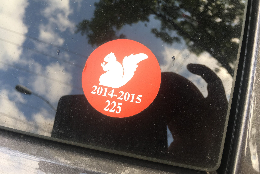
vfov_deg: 42.2
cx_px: 132
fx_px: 224
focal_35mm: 31
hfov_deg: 60.3
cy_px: 76
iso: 40
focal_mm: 4.15
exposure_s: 1/120
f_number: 2.2
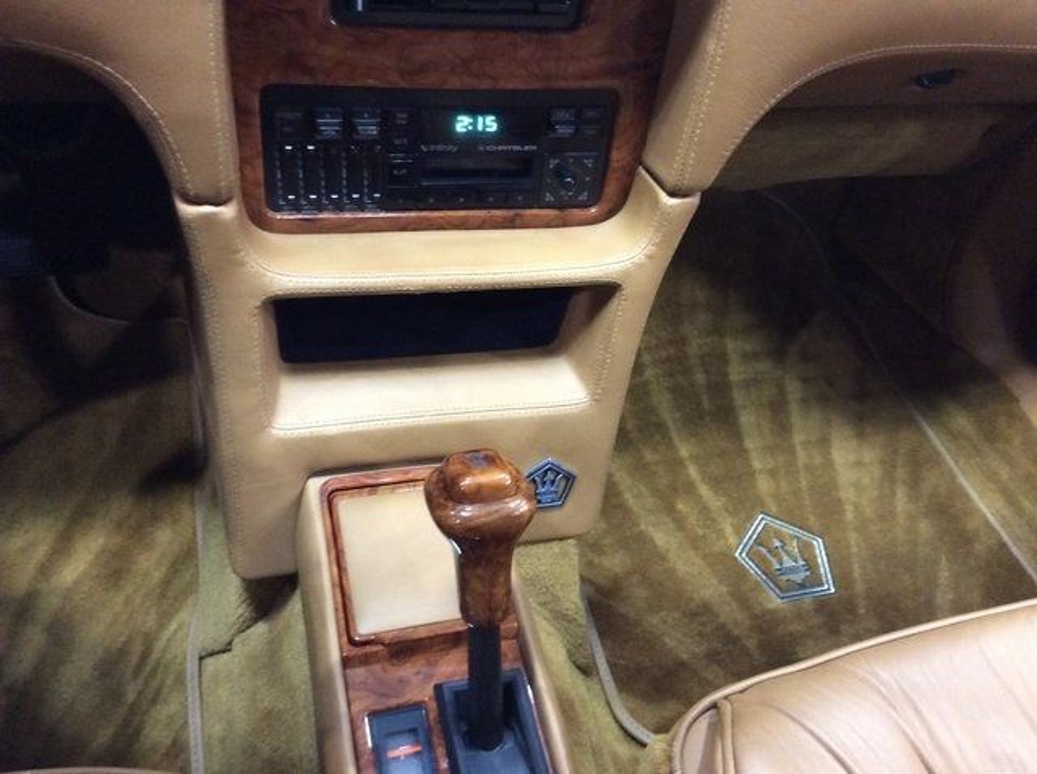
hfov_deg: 56.9
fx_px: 957
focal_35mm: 32
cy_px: 387
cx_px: 518
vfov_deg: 44.1
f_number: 2.4
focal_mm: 3.3
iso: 250
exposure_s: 1/15
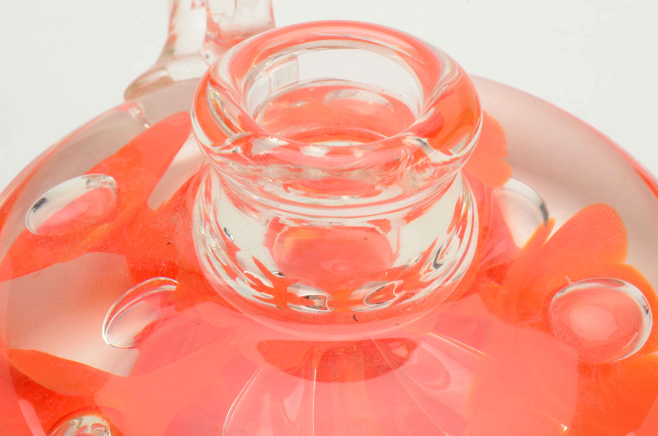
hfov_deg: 24.7
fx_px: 1505
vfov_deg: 16.5
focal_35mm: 82
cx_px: 329
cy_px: 218
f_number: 25
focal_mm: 55
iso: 100
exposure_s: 1/160
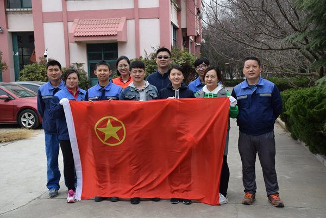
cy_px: 109
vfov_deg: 28.1
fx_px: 435
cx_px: 163
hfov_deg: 41.1
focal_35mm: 48
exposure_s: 1/400
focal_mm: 32
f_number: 7.1
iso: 400
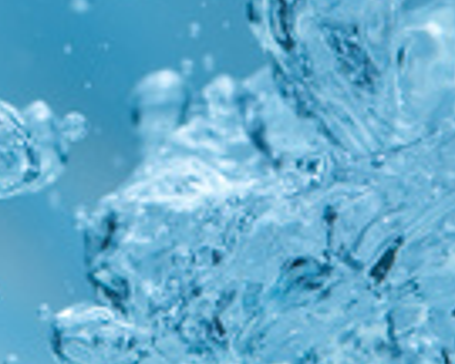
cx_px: 49
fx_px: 6268
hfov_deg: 4.2
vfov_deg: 3.3
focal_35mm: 465
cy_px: 24
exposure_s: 1/250
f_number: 18
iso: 200
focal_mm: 105
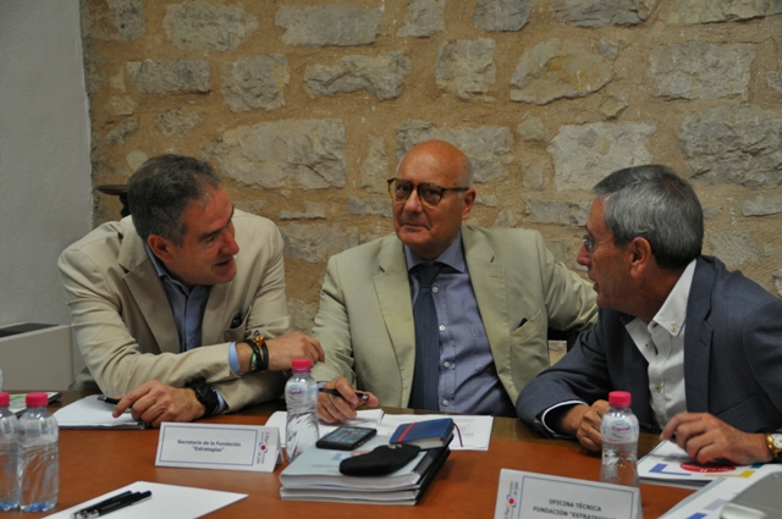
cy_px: 260
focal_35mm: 72
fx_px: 1562
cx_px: 391
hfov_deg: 28.1
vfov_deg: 18.9
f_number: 4.8
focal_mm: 48
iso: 800
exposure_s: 1/50
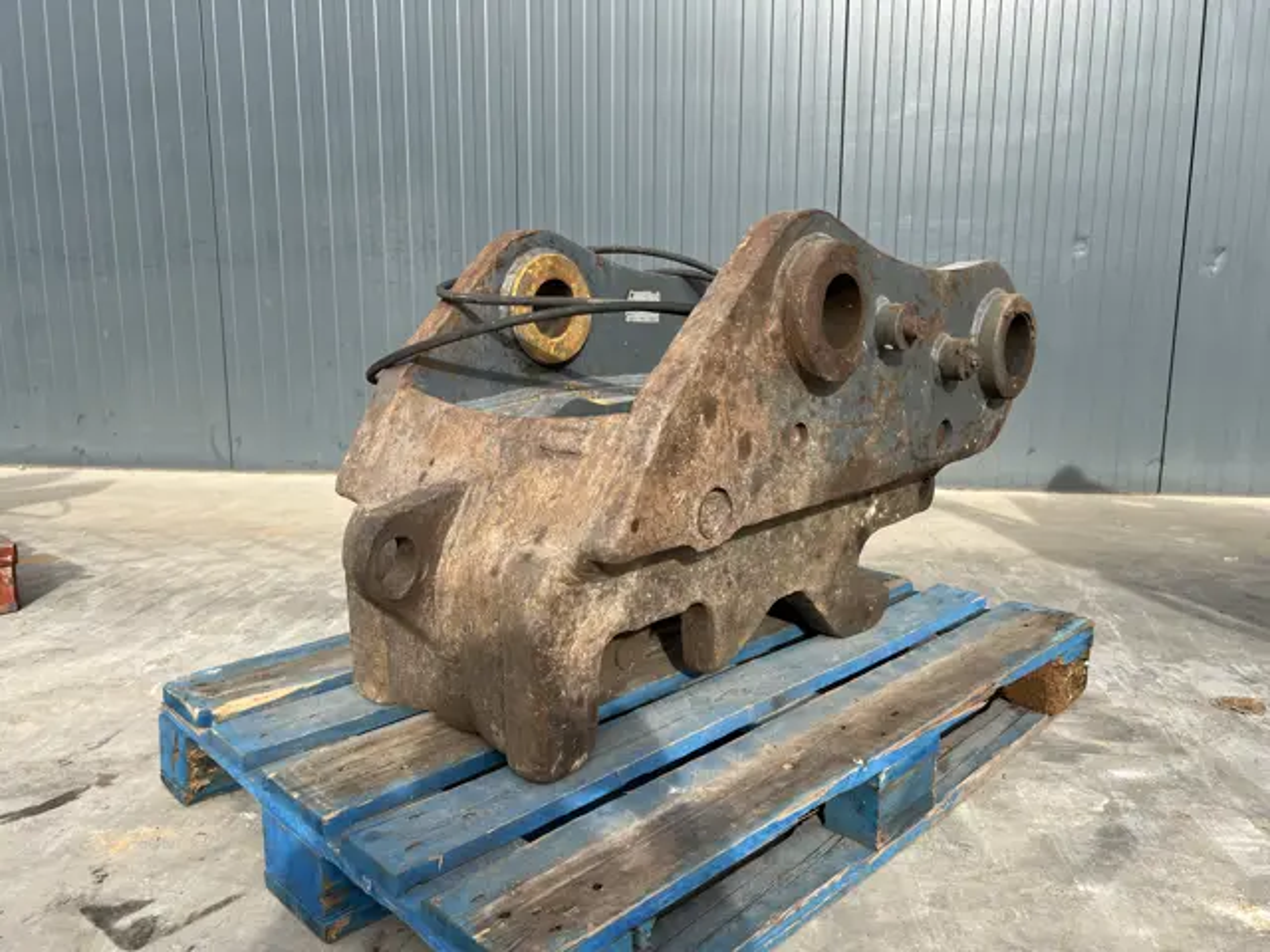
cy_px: 476
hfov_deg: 67.3
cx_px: 635
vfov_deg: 53.1
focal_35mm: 26
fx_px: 954
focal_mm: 5.7
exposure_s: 1/1395
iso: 50
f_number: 1.5
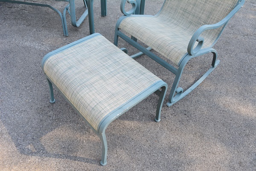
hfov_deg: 61.9
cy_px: 86
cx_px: 128
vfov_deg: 43.6
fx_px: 213
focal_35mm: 30
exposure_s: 1/125
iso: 250
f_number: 5.6
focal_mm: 20
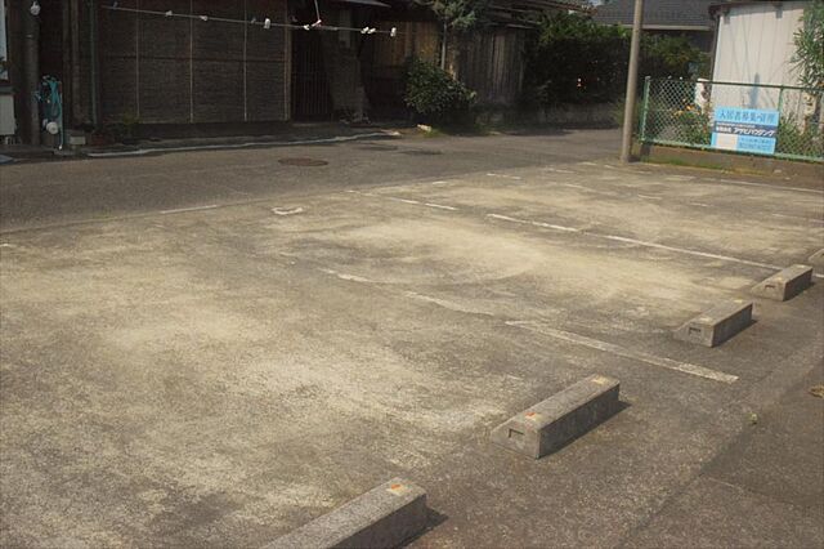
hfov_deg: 53.2
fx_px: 824
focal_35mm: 36
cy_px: 274
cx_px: 412
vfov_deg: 36.8
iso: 12800
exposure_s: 1/2500
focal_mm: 24
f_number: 25
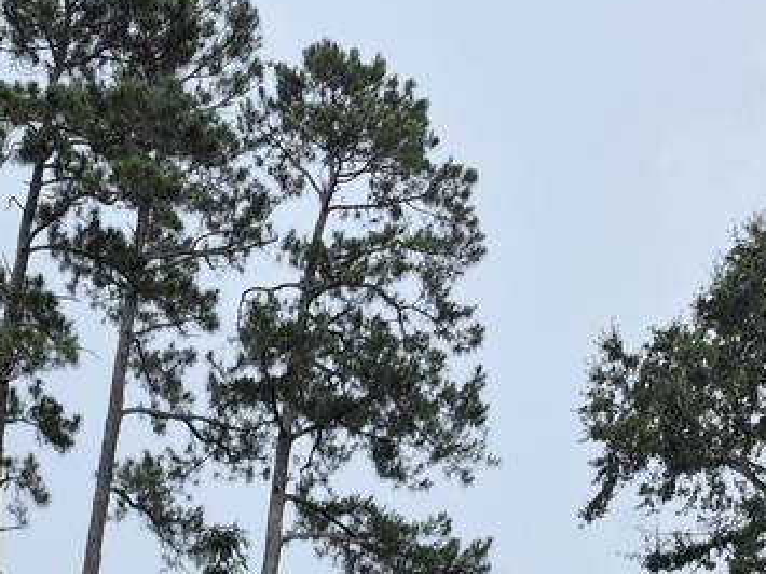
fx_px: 1836
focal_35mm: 83
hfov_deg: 23.5
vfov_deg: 15.5
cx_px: 328
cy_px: 1006
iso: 25
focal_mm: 5.4
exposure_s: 1/514
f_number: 1.8
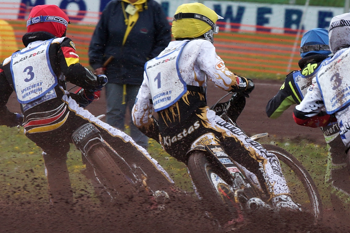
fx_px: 6562
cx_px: 233
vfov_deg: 2.0
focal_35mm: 675
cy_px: 125
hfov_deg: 3.1
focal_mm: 280
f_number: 9
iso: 400
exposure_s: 1/640
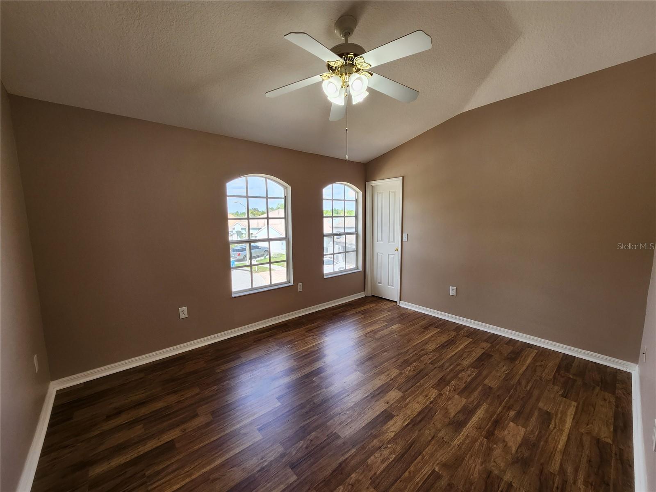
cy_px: 246
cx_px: 328
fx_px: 246
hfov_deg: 106.2
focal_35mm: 13
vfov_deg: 89.9
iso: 40
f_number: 2.2
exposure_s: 1/120
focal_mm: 1.74
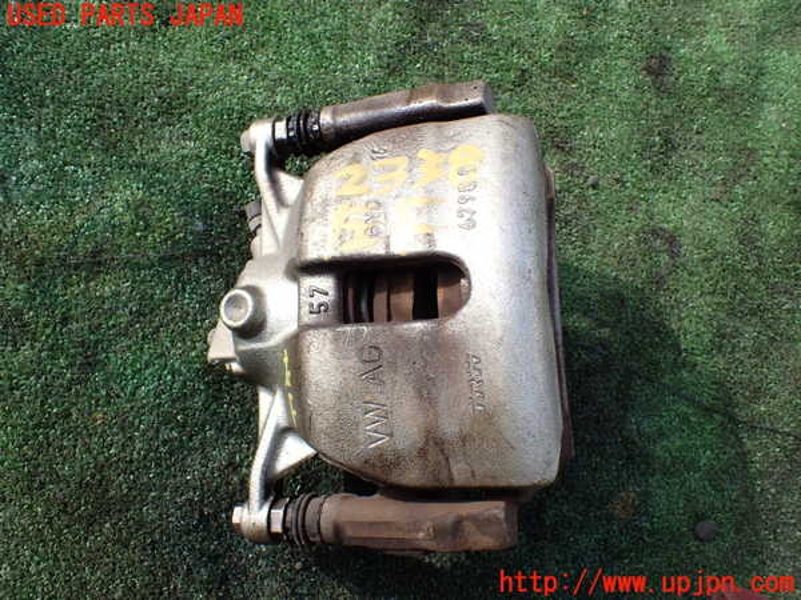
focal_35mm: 30
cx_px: 400
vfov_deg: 46.8
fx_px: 694
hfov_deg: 60.0
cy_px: 300
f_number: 3.2
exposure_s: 1/400
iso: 100
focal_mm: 5.4
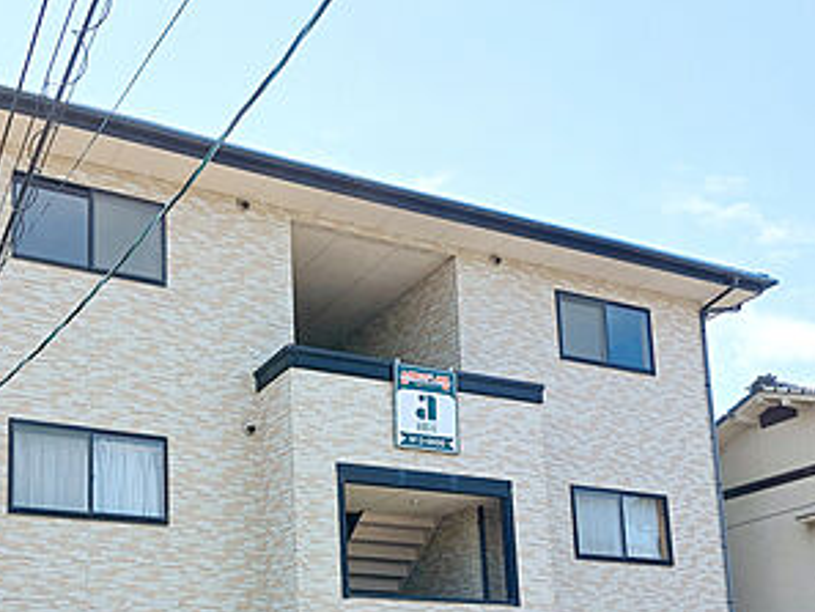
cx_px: 261
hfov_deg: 45.0
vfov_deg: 33.8
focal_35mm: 41
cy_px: 517
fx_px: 966
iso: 25
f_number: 1.8
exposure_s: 1/403
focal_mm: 5.23
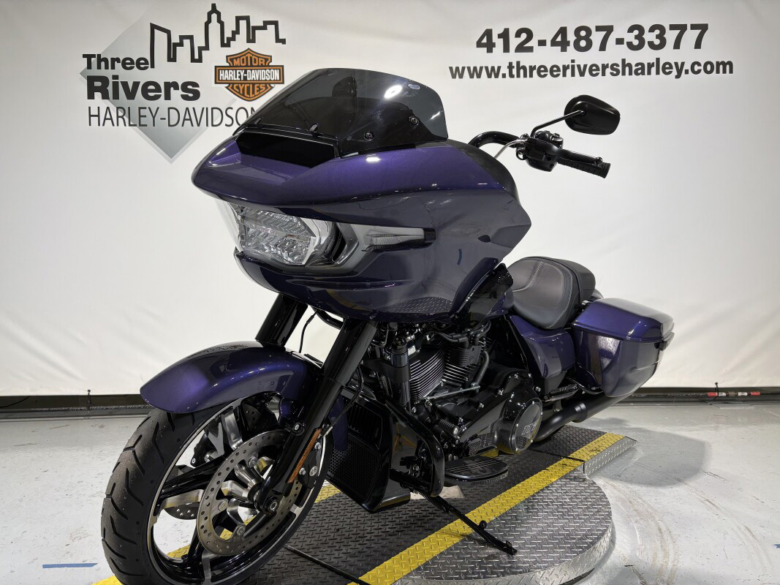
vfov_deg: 53.1
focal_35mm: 26
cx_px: 390
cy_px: 292
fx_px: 586
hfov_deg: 67.3
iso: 50
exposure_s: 1/120
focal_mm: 5.96
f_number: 1.6
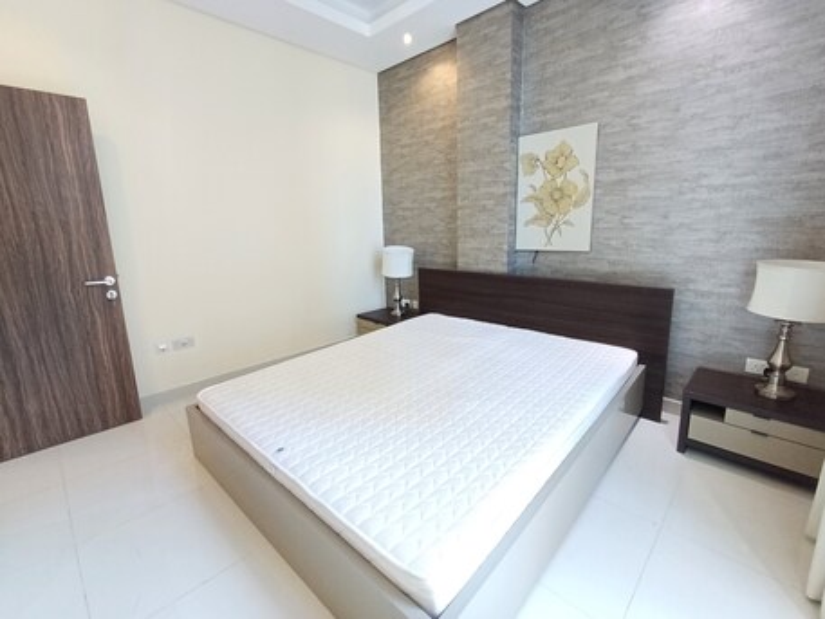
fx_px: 381
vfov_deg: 78.1
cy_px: 310
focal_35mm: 16
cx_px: 412
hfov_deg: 94.5
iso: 200
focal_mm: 1.64
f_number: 2.2
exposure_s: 1/50
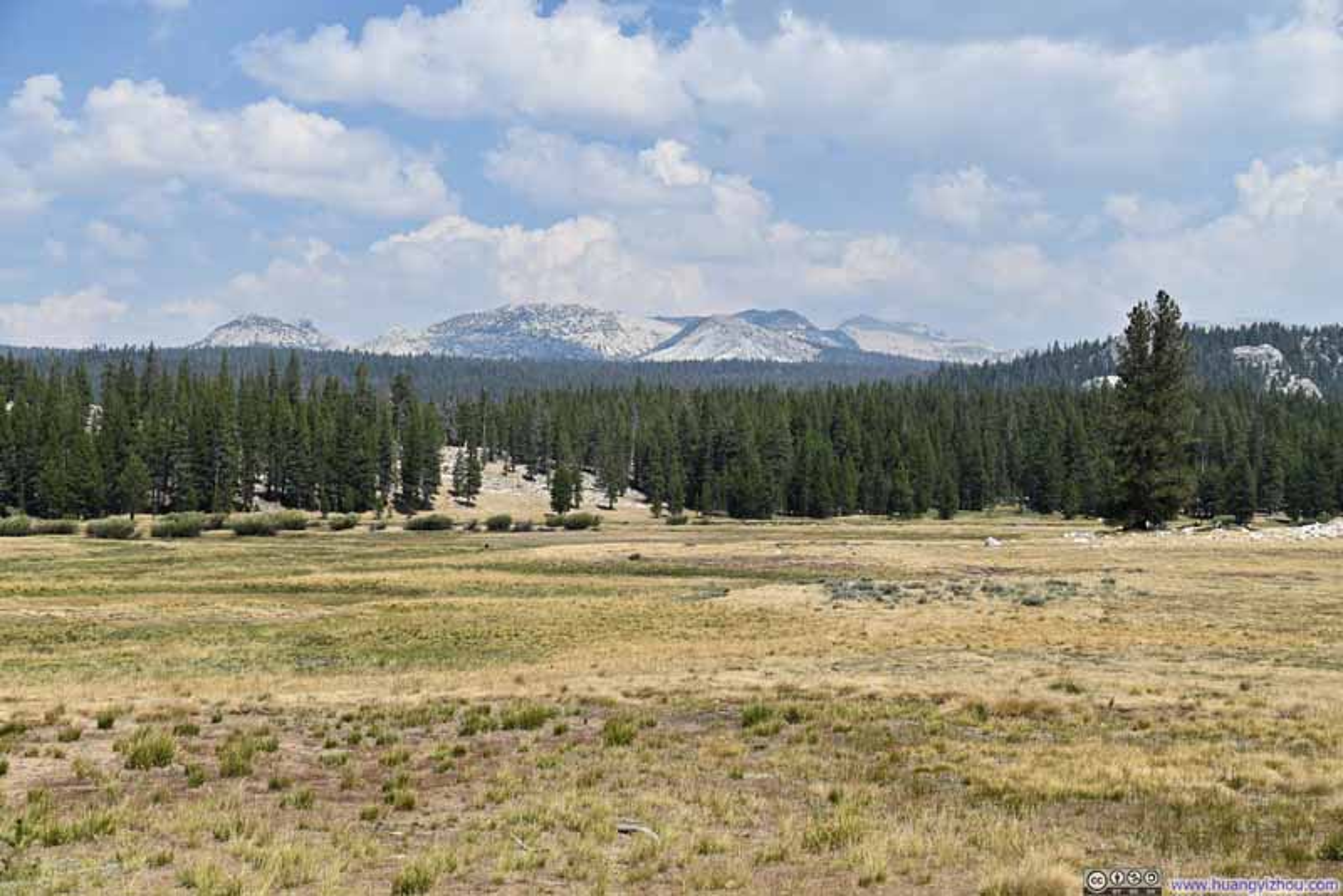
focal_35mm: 50
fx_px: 1866
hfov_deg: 39.6
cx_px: 672
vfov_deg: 27.0
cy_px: 448
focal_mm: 50
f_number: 4.5
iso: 100
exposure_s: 1/2000
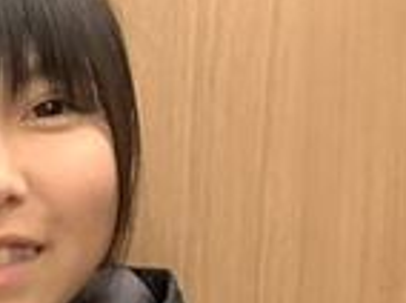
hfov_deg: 12.9
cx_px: -429
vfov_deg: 10.9
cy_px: 449
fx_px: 1534
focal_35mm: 131
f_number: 2.4
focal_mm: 3.3
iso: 160
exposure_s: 1/50
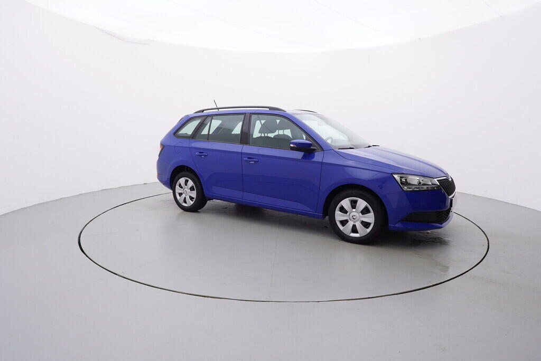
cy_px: 180
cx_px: 270
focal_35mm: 22
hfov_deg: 77.3
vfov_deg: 56.2
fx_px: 338
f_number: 5
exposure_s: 1/80
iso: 200
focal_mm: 15
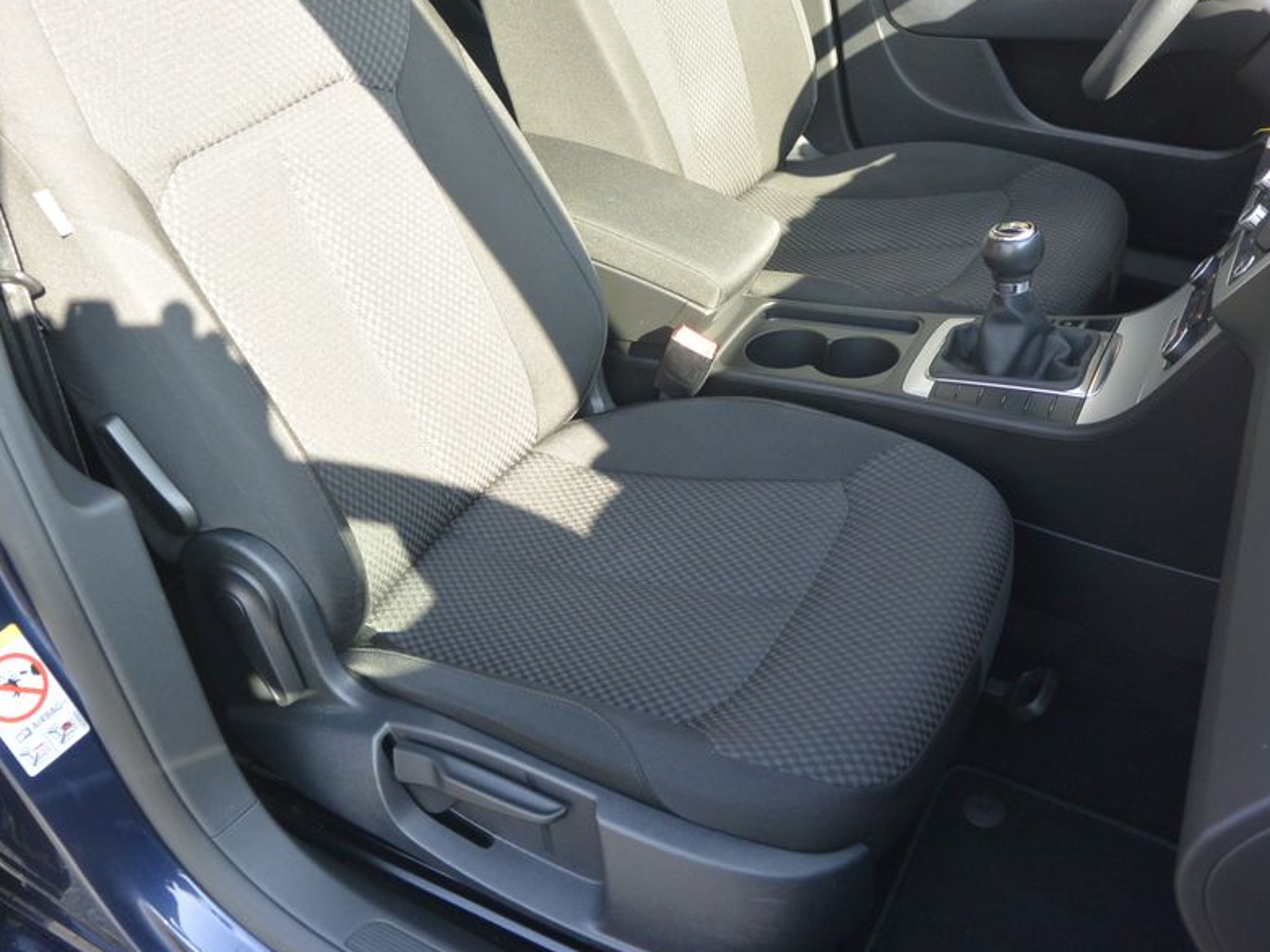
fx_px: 1247
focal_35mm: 34
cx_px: 560
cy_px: 483
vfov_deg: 41.8
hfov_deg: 53.8
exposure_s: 1/160
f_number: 3.5
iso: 200
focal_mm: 10
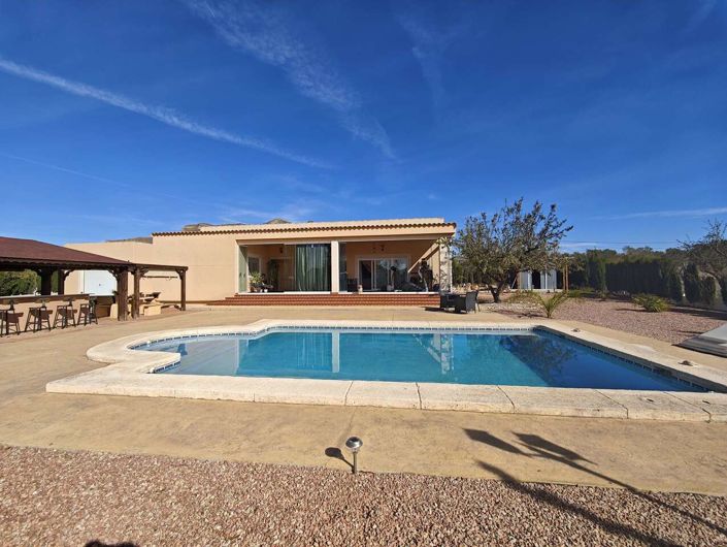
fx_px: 294
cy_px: 274
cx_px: 364
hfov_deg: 102.0
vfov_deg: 85.8
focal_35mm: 14
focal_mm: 2.16
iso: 50
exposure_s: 1/689
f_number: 2.2
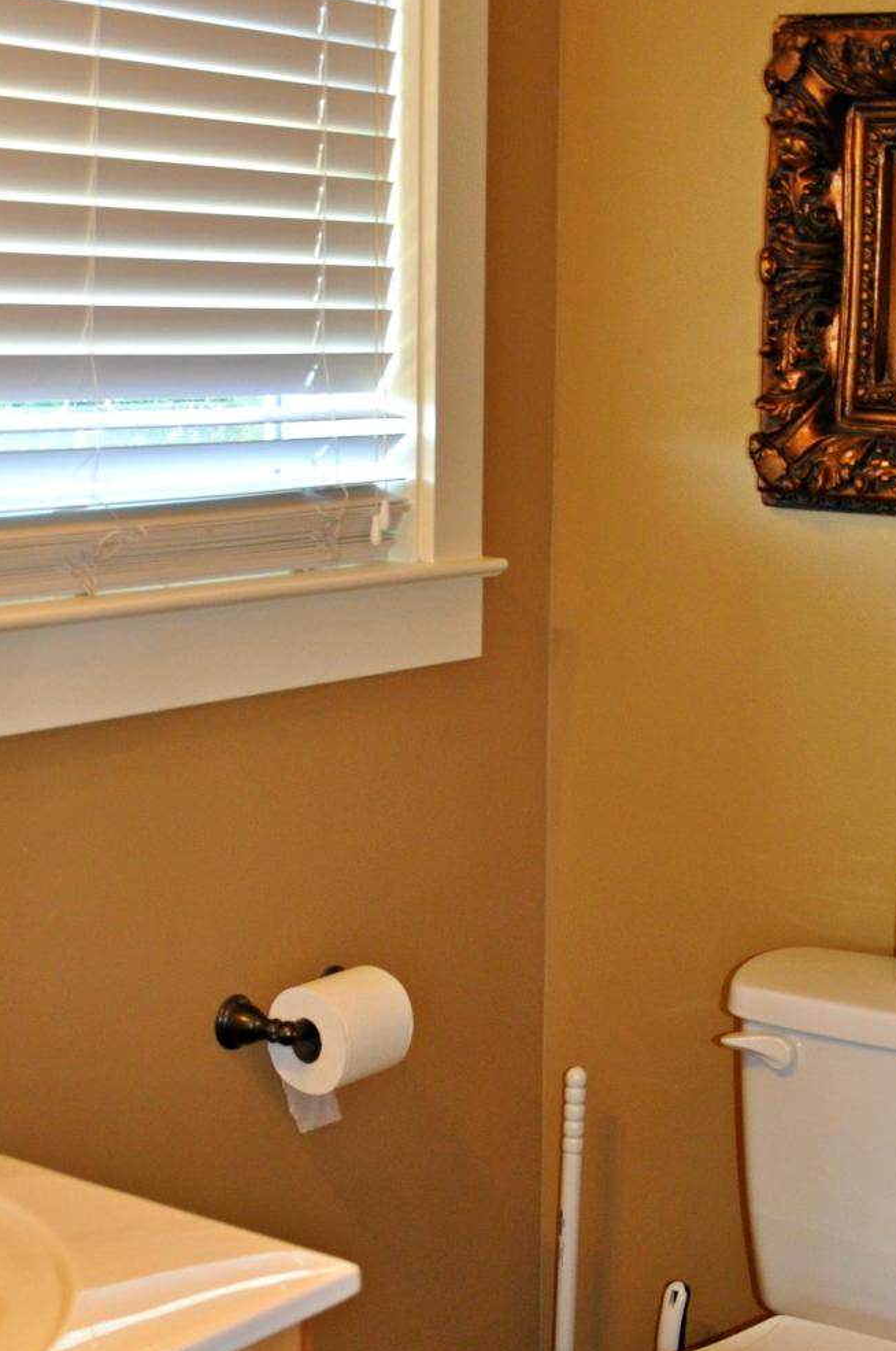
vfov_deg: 30.1
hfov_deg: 20.2
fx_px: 2508
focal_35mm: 67
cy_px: 686
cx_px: 511
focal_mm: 22
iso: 800
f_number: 3.8
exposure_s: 1/125
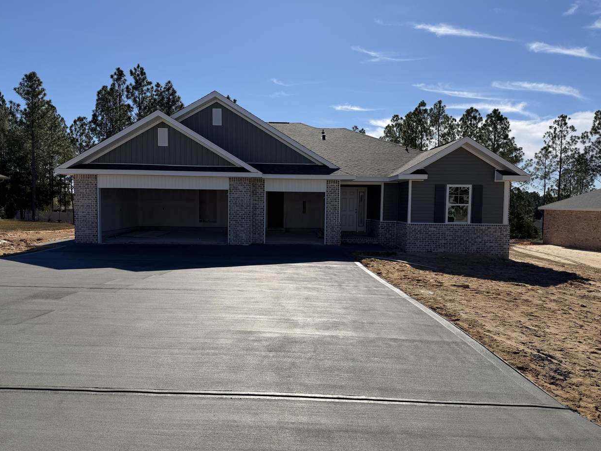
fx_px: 434
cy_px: 226
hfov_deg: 69.4
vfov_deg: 54.9
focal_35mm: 25
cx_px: 295
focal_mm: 6.76
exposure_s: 1/9091
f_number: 1.78
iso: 80
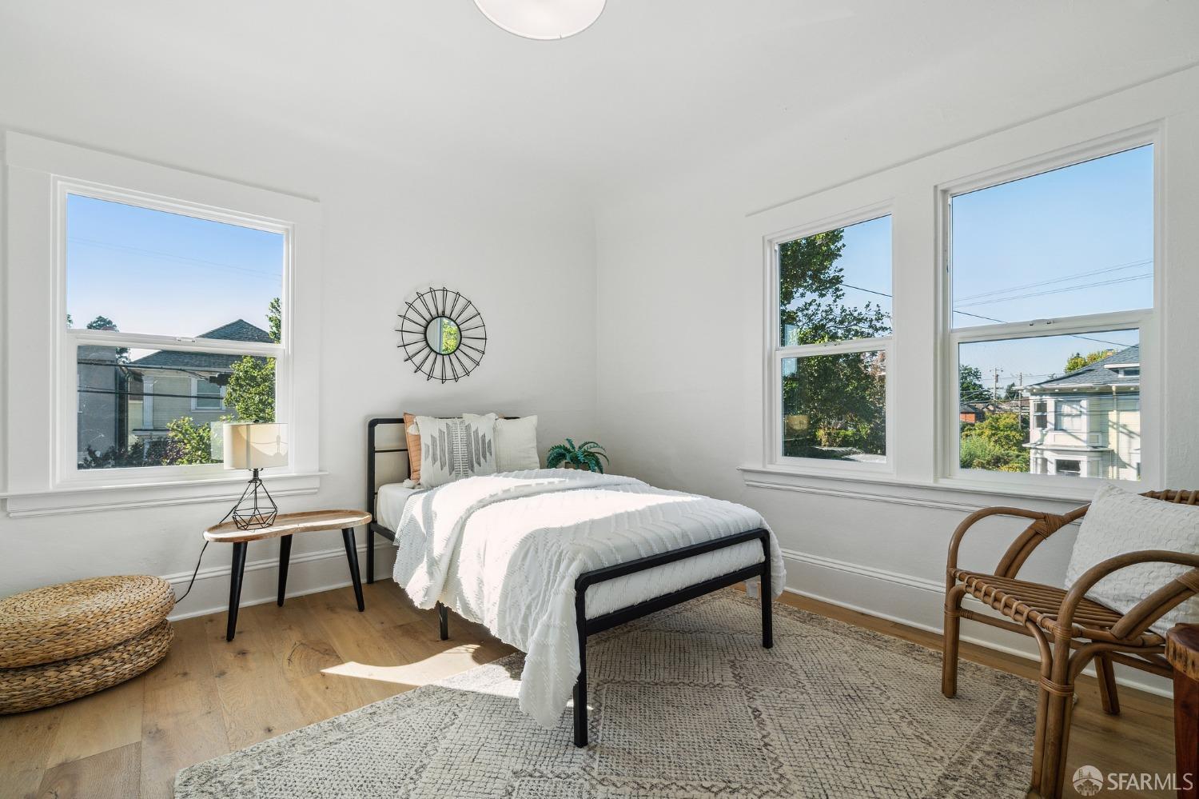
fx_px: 499
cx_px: 600
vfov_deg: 77.3
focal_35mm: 15
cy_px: 400
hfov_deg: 100.4
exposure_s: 1/40
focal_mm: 15
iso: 400
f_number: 10
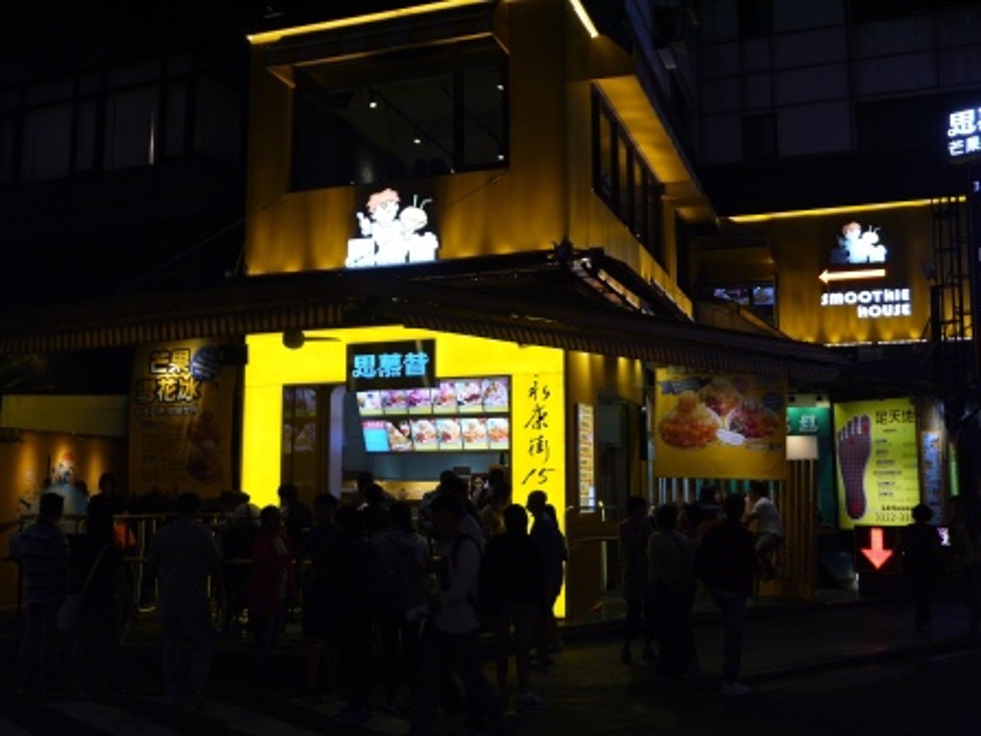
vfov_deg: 37.7
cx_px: 490
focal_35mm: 38
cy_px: 368
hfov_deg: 49.0
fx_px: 1077
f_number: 4.3
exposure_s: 1/60
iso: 200
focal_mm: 19
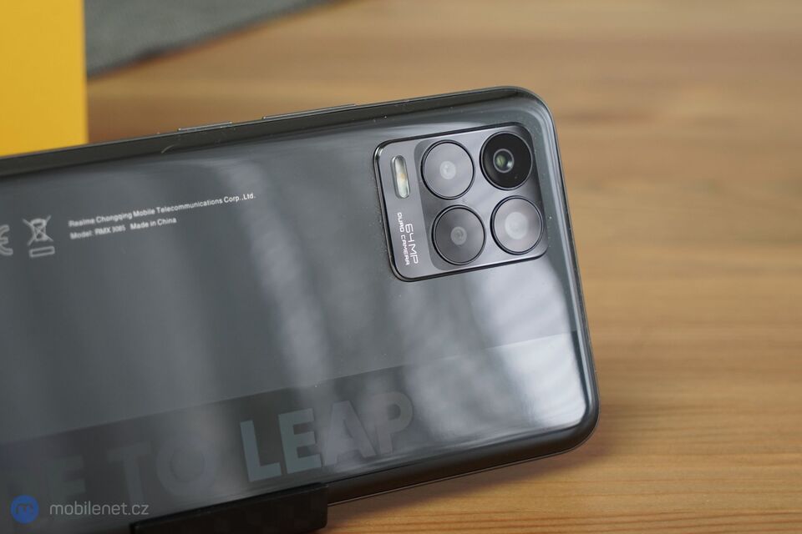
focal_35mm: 70
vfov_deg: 19.5
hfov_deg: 28.8
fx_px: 1559
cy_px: 267
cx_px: 401
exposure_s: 1/160
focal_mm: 70
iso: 1600
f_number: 7.1
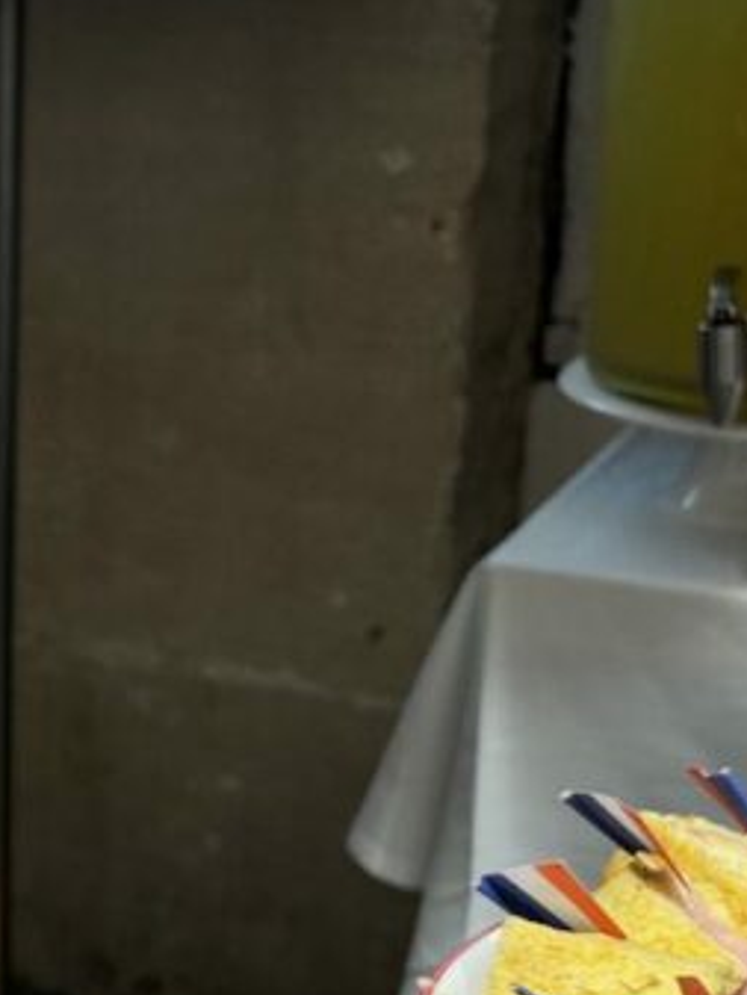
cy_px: 703
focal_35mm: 79
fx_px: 2272
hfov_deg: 17.1
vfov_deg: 24.5
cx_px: -322
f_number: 1.6
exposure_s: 1/100
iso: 40
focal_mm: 5.96
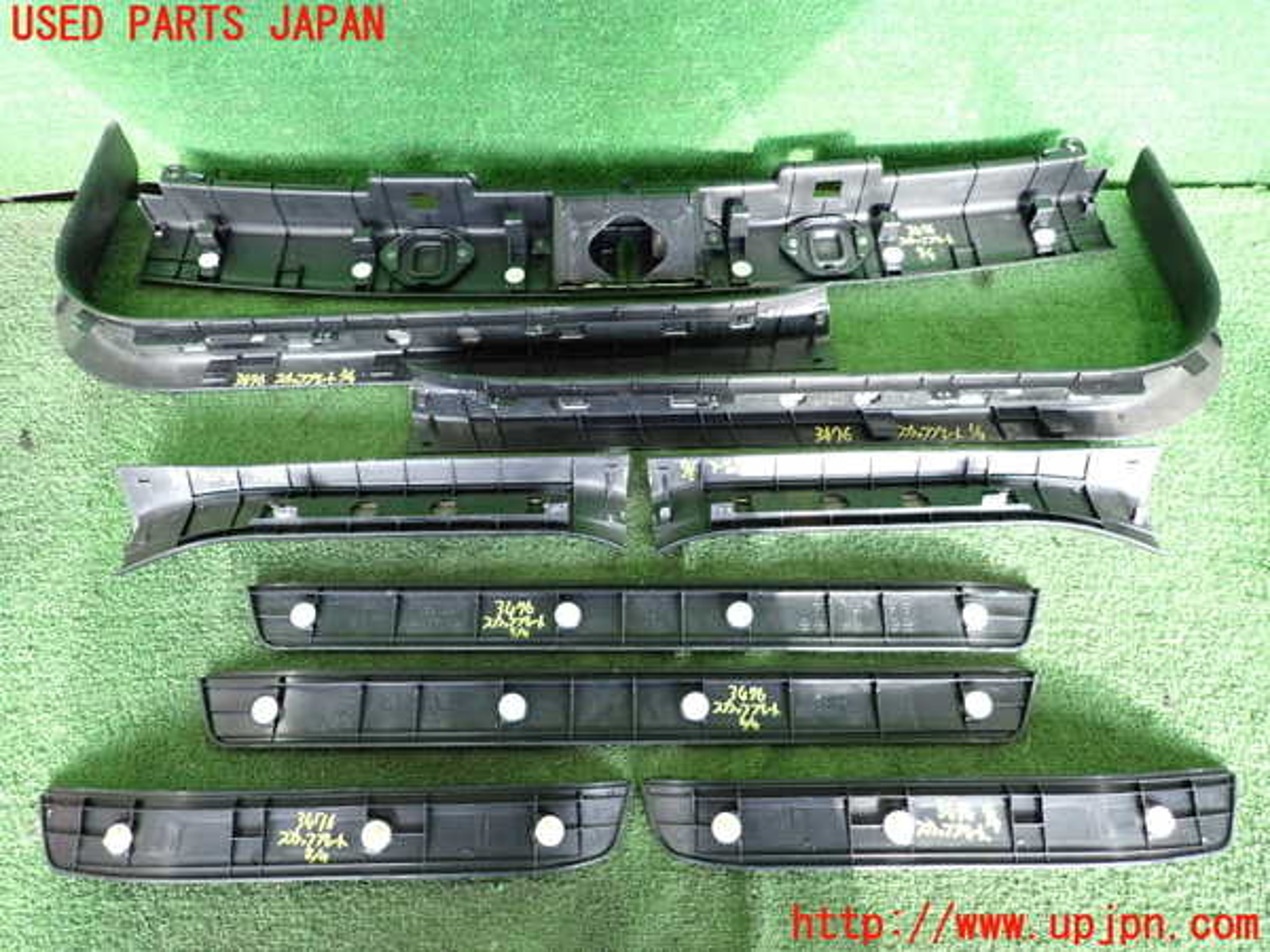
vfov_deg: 54.9
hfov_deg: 69.4
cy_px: 476
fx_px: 917
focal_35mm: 25
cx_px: 635
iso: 640
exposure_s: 1/125
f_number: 2
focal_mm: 4.5
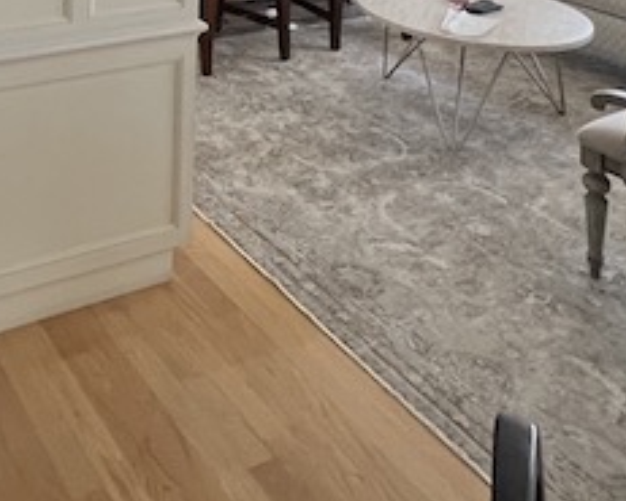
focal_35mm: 44
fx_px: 816
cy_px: -246
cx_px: 70
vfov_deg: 25.7
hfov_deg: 39.2
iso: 250
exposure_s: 1/63
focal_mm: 1.57
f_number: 1.8
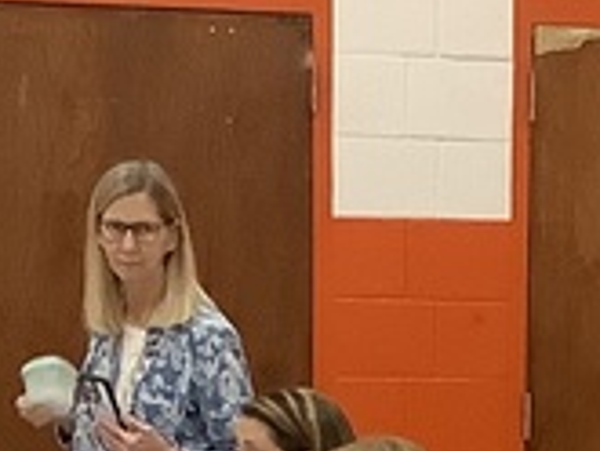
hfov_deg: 10.2
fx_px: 3330
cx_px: 556
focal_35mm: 192
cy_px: 1091
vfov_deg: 7.3
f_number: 2.4
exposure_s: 1/60
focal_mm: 3.3
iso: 250
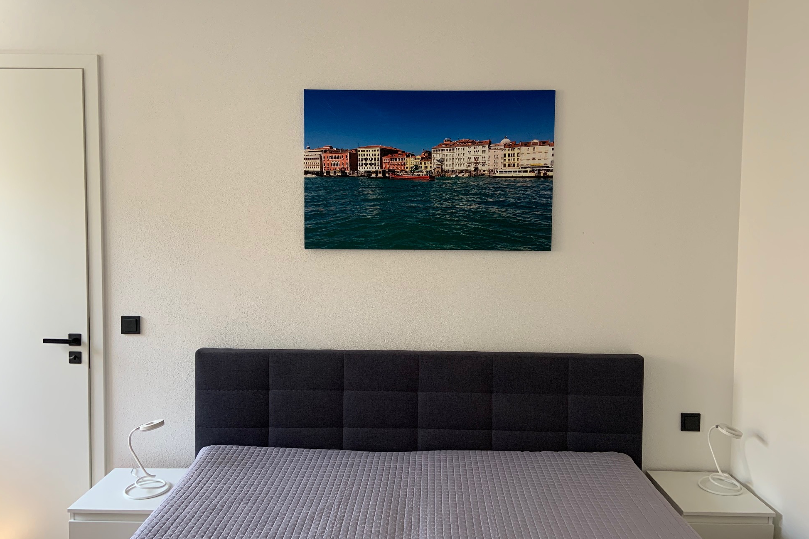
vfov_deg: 46.4
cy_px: 264
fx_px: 629
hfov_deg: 65.5
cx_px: 408
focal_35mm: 28
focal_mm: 4.25
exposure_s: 1/121
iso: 100
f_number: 1.8
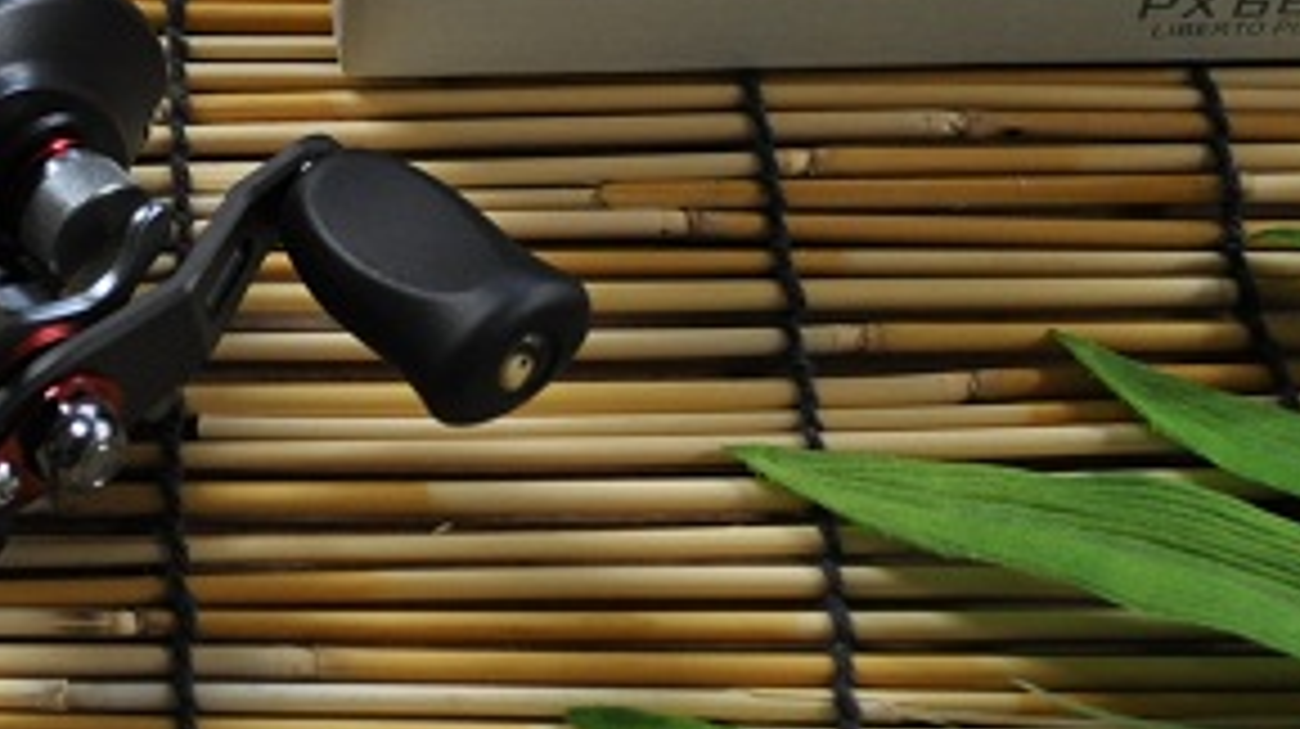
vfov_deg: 11.4
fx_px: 3616
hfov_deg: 20.2
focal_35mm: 105
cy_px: 32
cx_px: 292
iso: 800
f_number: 4.5
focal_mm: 30
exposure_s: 1/50
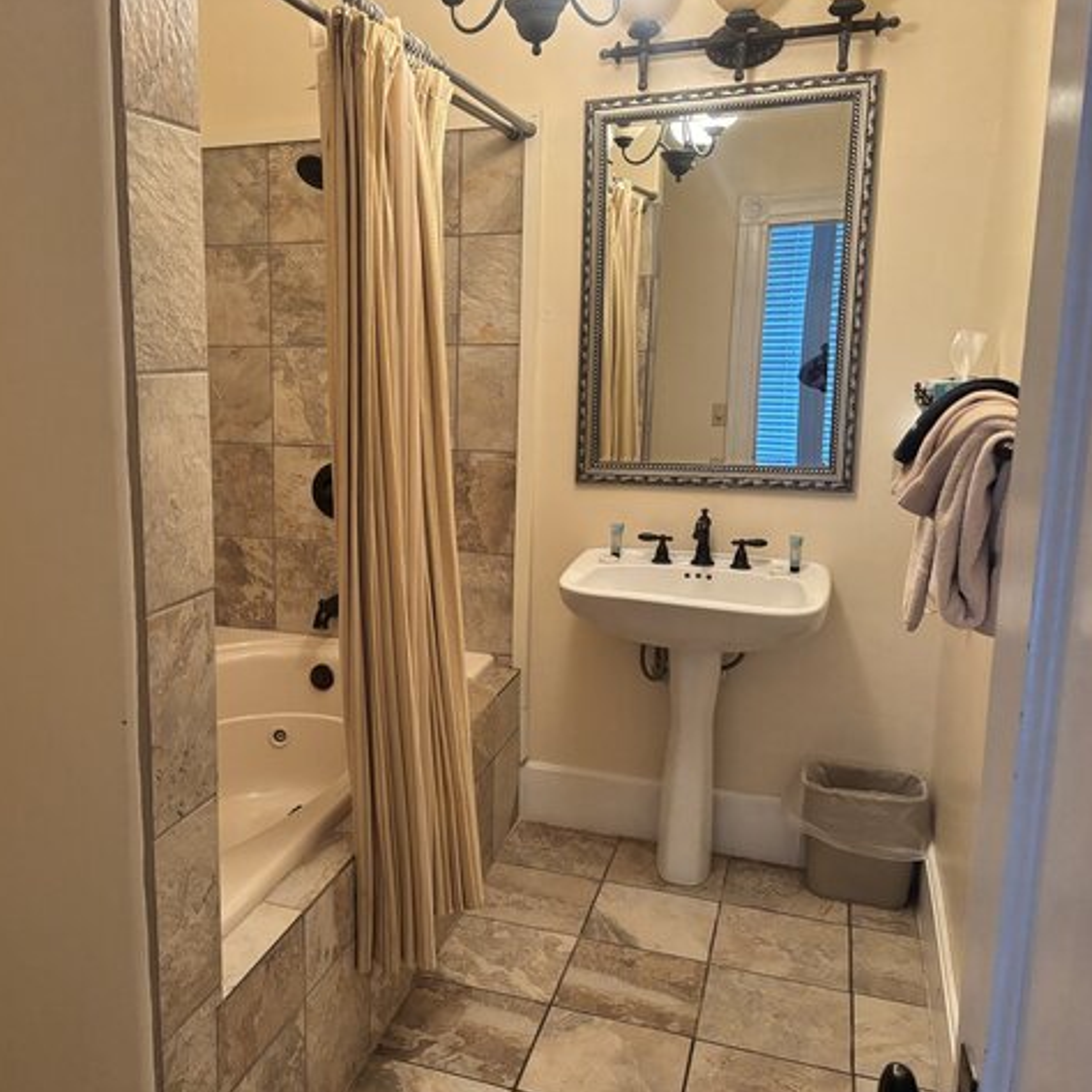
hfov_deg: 51.5
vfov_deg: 52.5
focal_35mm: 31
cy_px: 546
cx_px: 357
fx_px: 1106
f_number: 1.6
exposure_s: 1/40
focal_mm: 5.96
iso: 400
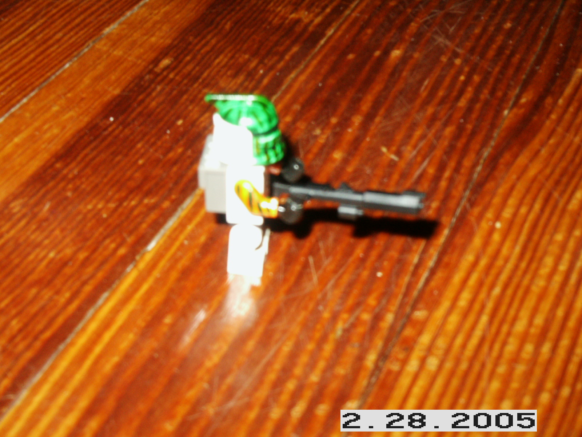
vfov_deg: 24.8
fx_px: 992
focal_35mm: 59
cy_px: 218
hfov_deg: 32.7
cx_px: 291
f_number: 8
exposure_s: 1/60
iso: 200
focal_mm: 12.35
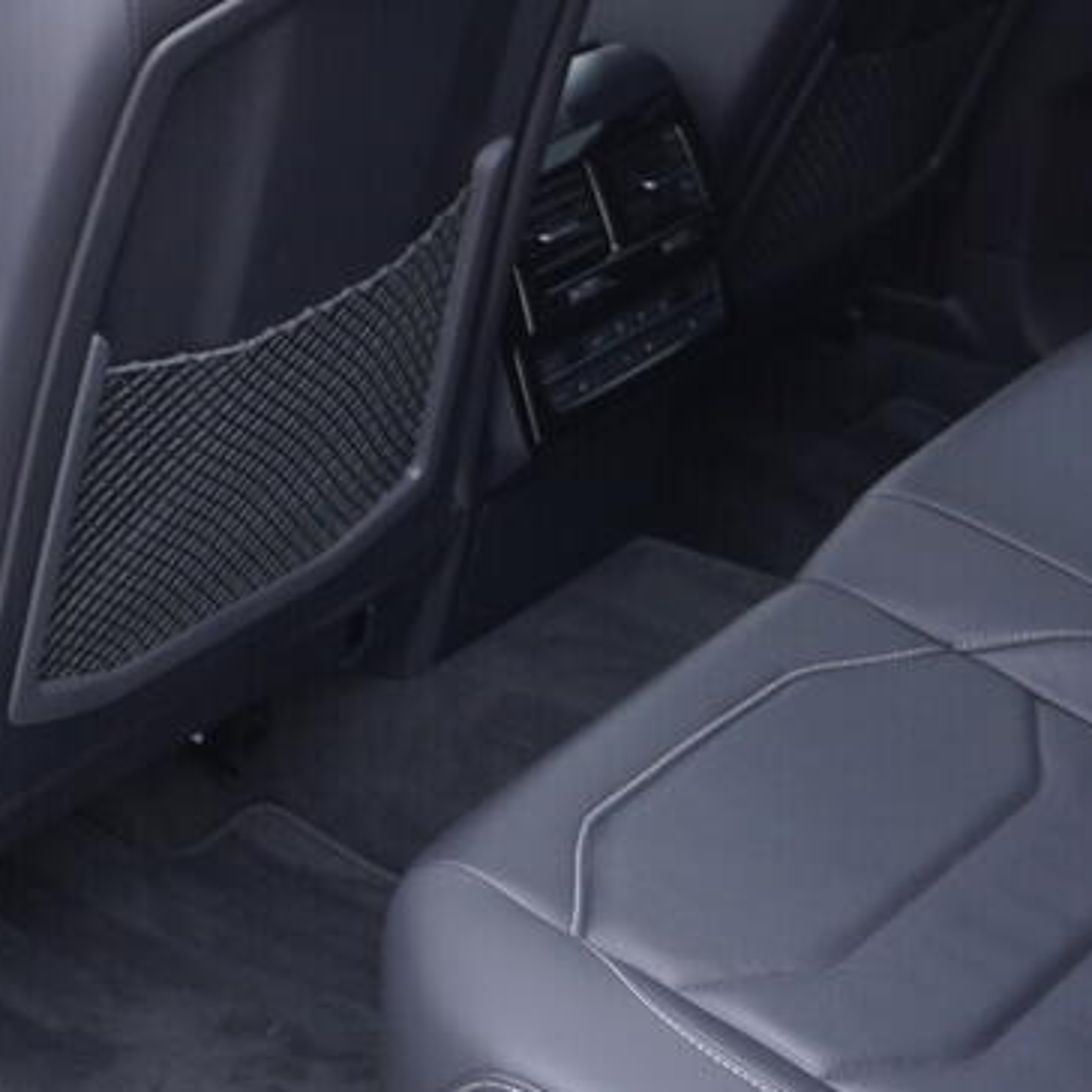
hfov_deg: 19.7
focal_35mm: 86
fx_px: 3069
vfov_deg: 19.8
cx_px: 75
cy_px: 136
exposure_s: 1/40
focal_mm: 24
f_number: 2.8
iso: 320
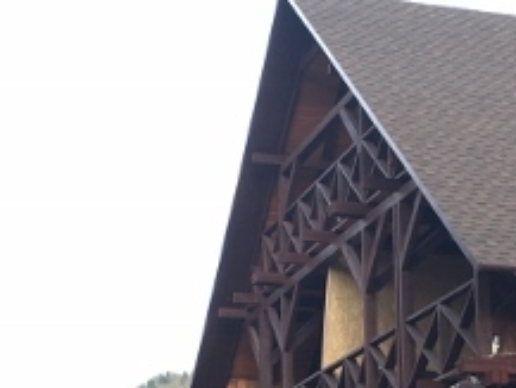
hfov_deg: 18.3
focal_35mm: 107
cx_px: 364
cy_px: 350
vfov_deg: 13.7
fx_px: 1596
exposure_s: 1/100
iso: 32
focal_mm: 4.15
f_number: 2.2
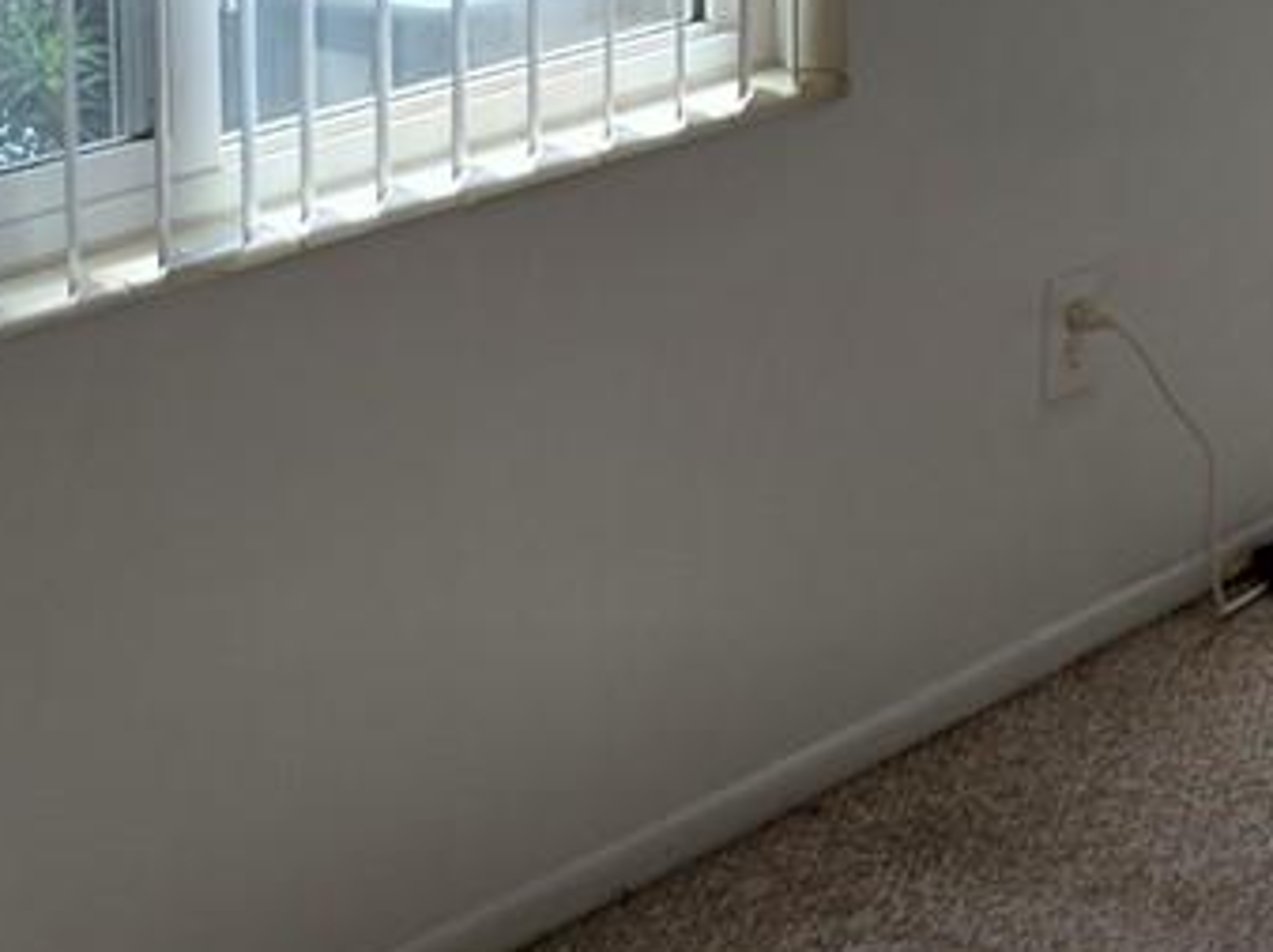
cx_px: 1721
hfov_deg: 16.9
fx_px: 4006
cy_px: -233
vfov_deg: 13.2
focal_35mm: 109
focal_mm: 6.25
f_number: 1.7
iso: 32
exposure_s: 1/359
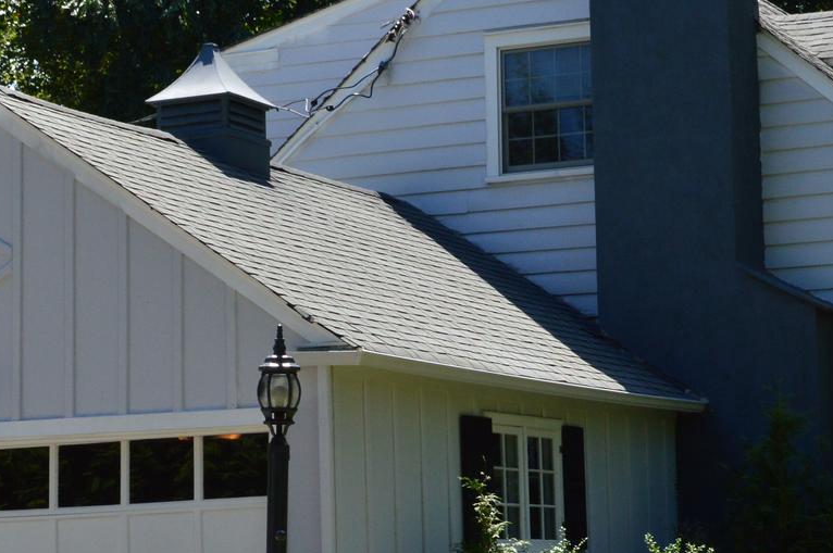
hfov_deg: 17.6
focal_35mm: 116
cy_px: 374
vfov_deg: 11.7
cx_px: 544
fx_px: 2689
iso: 400
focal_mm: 29
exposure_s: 1/320
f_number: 10
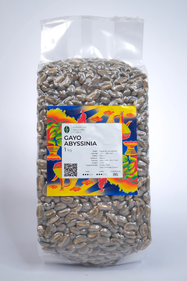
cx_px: 94
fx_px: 273
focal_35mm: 35
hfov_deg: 37.9
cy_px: 140
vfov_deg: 54.4
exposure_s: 1/160
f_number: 3.2
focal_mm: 23
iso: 200
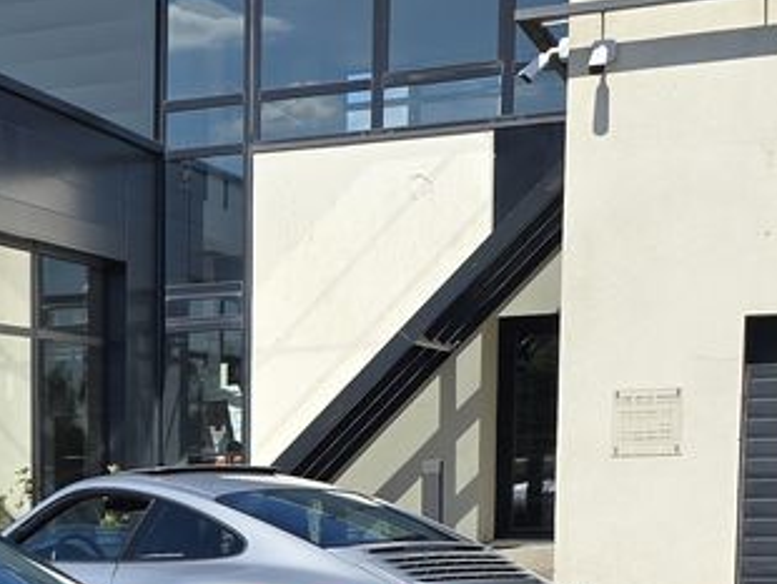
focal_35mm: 89
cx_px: -206
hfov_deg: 20.3
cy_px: 707
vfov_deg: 16.0
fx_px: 1999
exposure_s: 1/885
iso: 12
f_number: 1.7
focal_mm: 6.3
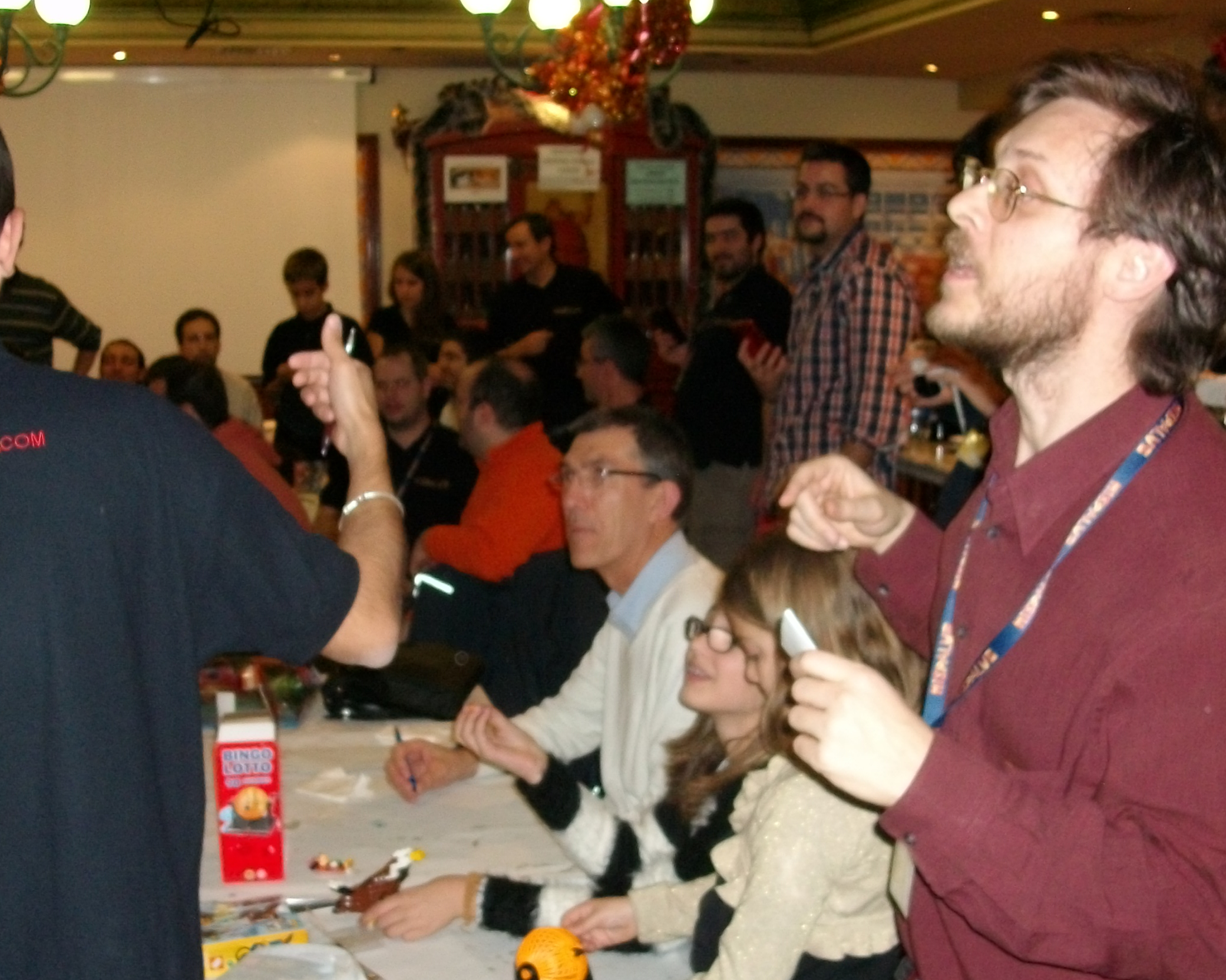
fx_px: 1778
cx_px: 580
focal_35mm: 49
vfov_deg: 30.7
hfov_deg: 38.0
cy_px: 612
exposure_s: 1/40
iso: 193
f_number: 2.9
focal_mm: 5.7
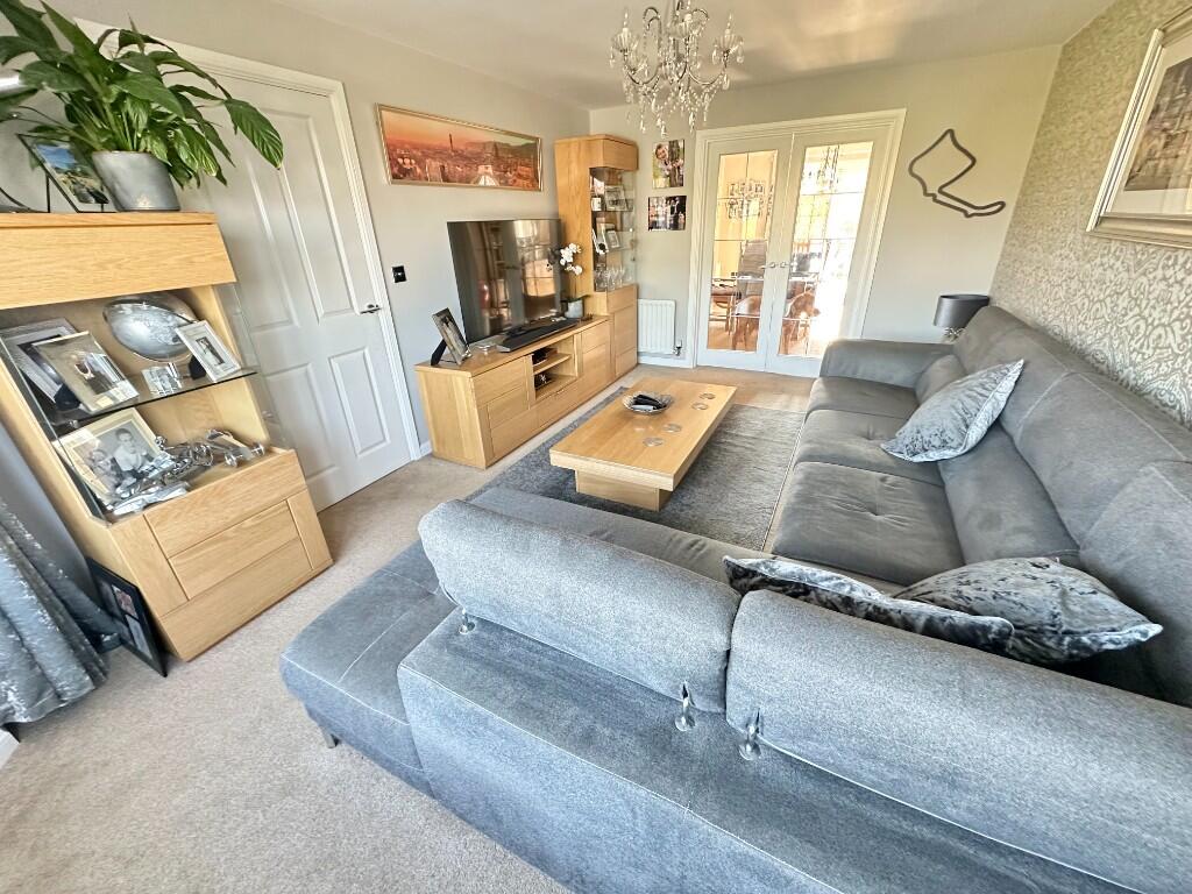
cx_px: 596
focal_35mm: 14
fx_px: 482
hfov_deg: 102.1
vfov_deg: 85.7
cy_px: 447
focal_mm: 2.22
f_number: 2.2
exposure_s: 1/60
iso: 400
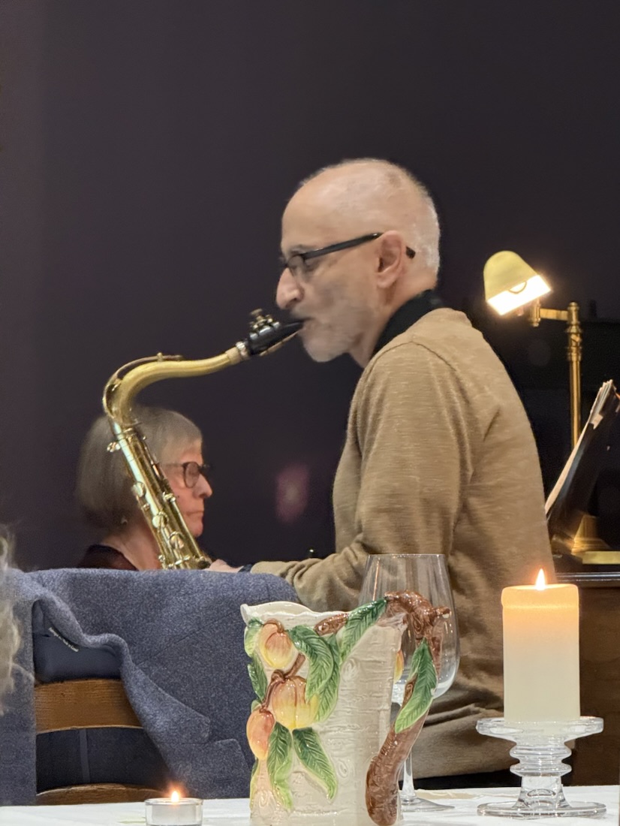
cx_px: 310
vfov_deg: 16.4
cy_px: 413
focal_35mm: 120
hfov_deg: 12.4
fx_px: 2864
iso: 1250
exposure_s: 1/30
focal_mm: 15.66
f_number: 2.8
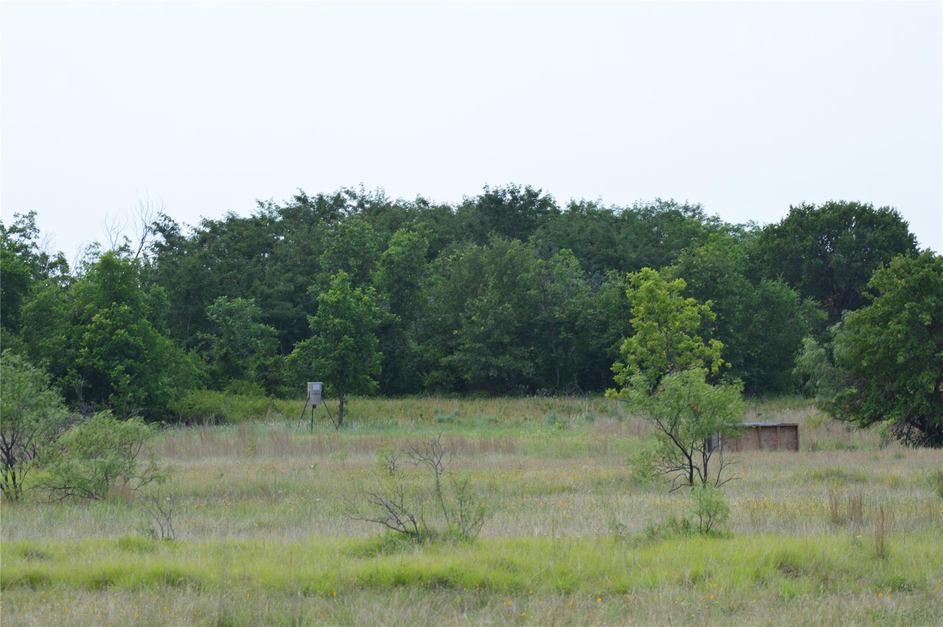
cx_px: 472
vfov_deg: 4.6
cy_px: 314
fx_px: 7850
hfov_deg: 6.9
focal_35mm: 300
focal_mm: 200
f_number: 10
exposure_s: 1/200
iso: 400
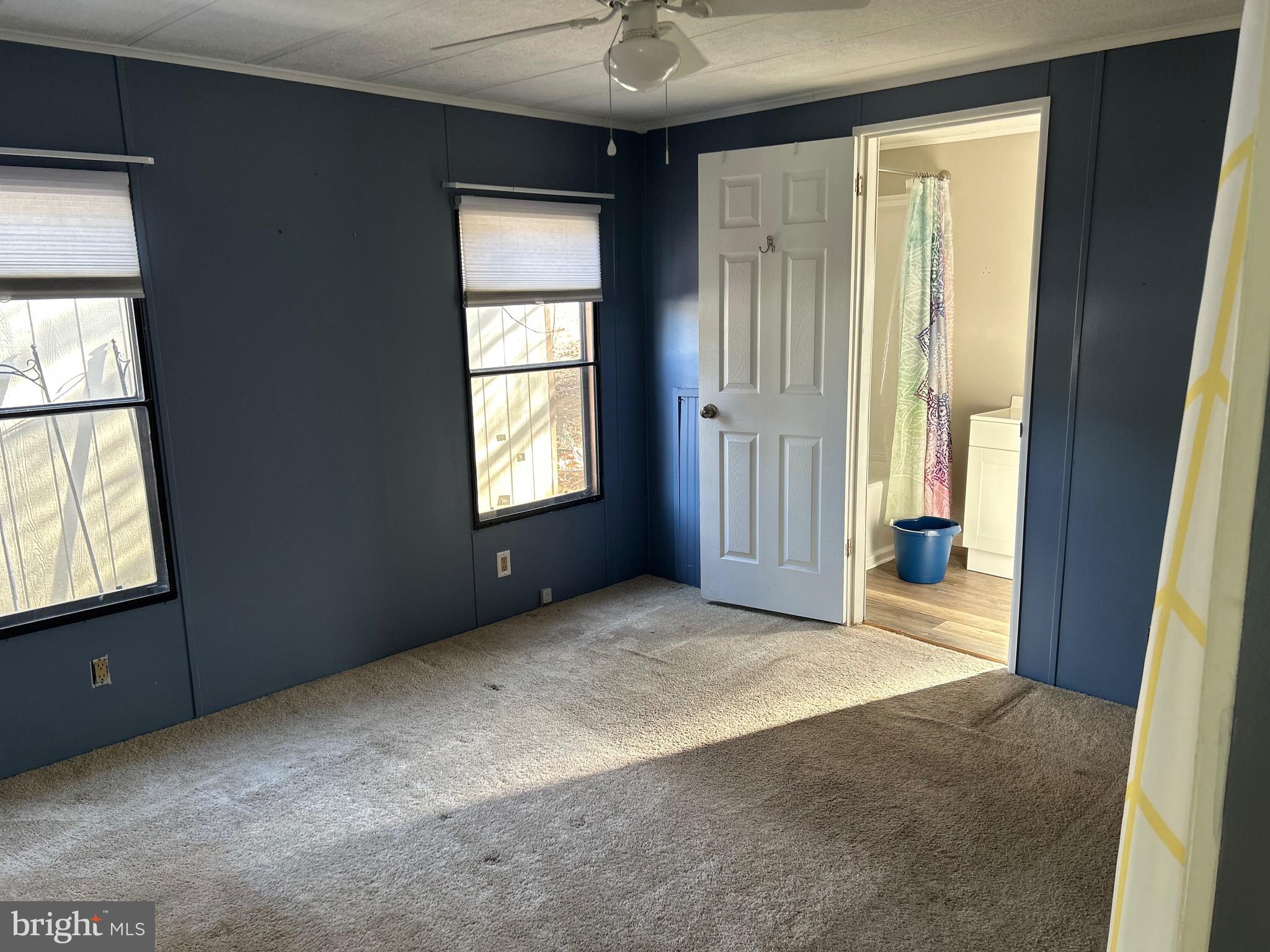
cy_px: 476
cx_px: 635
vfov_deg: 53.1
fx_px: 954
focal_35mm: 26
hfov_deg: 67.3
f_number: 1.5
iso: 100
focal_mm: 5.7
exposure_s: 1/60
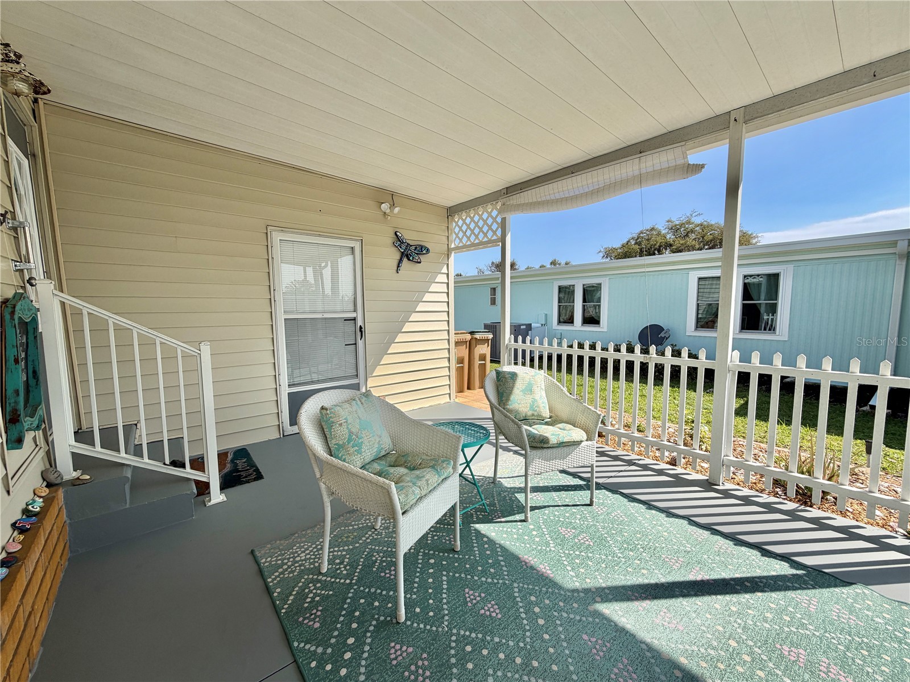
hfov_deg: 102.1
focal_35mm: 14
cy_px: 341
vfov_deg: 85.7
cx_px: 455
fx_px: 368
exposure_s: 1/770
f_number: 2.2
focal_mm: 2.22
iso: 25
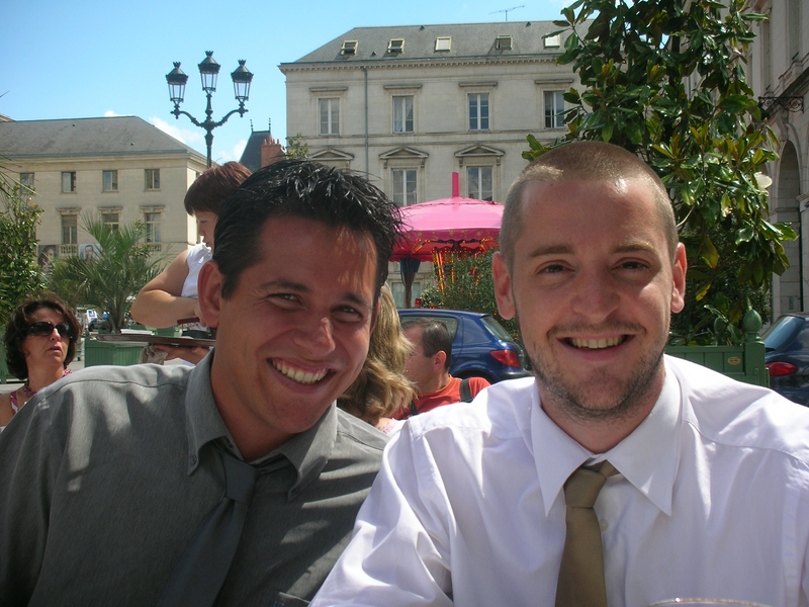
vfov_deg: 27.5
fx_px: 1239
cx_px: 404
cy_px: 304
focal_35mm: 53
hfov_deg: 36.2
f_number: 3.7
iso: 50
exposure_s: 1/338
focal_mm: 8.8
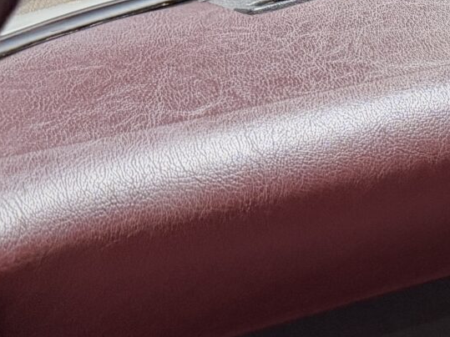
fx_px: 1482
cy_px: 137
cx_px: 877
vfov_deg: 13.0
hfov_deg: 14.5
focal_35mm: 114
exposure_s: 1/33
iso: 640
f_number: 1.78
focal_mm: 6.76
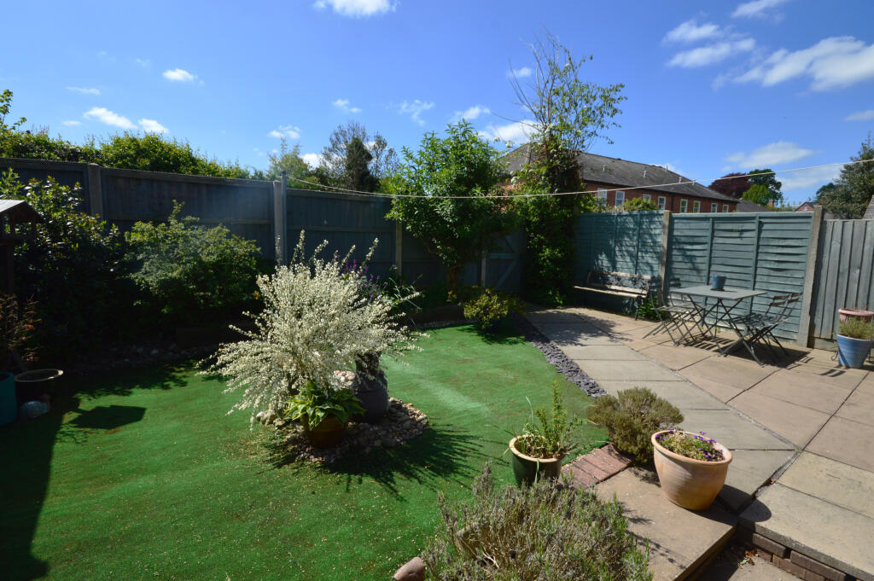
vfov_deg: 77.2
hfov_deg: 100.4
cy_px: 290
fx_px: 364
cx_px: 437
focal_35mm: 15
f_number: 11
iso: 360
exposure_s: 1/500
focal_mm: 10
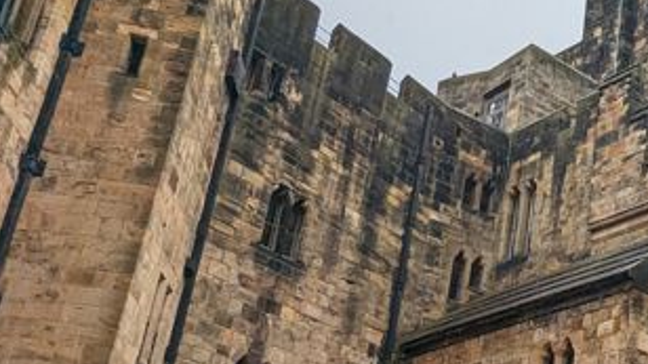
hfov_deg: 30.7
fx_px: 996
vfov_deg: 20.6
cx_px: 772
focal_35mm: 58
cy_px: 263
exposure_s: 1/710
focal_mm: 2.35
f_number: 2.2
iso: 49
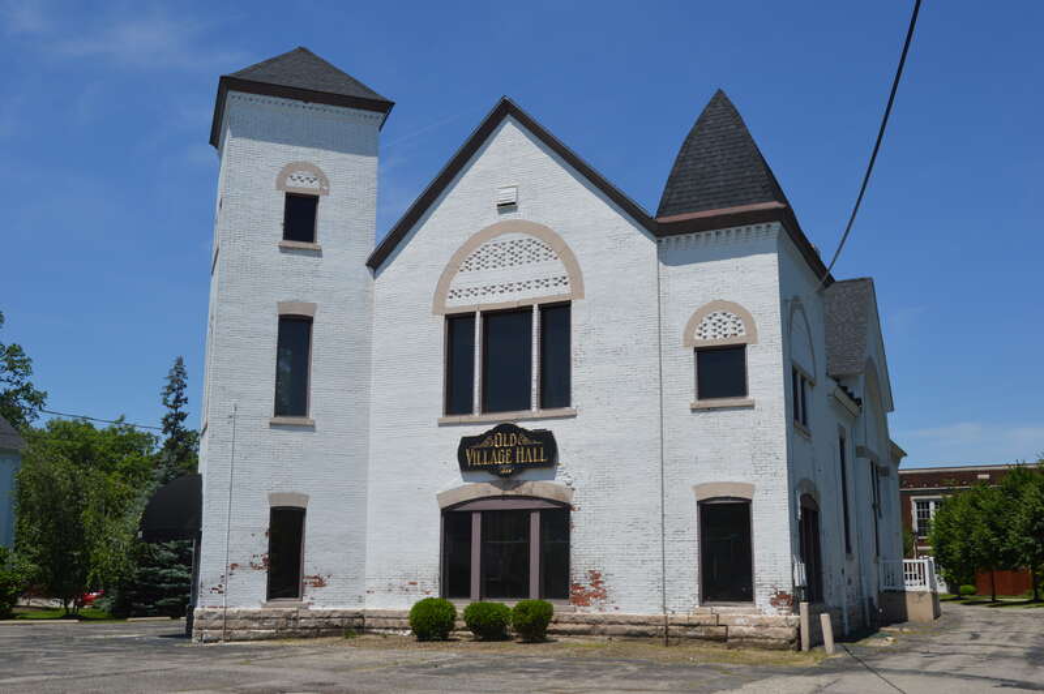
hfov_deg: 53.2
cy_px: 347
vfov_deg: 36.8
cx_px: 522
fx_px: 1043
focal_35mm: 36
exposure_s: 1/400
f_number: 10
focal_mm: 24
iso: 100
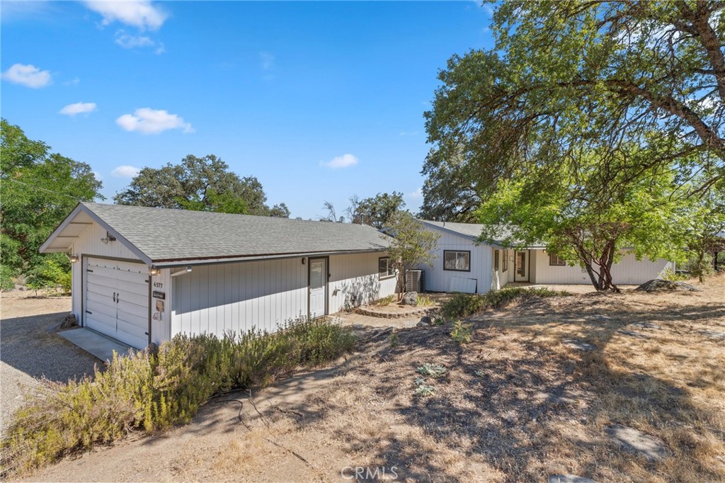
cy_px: 242
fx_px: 302
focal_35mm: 15
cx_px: 362
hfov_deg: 100.4
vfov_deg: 77.3
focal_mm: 10
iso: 100
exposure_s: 1/60
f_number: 8
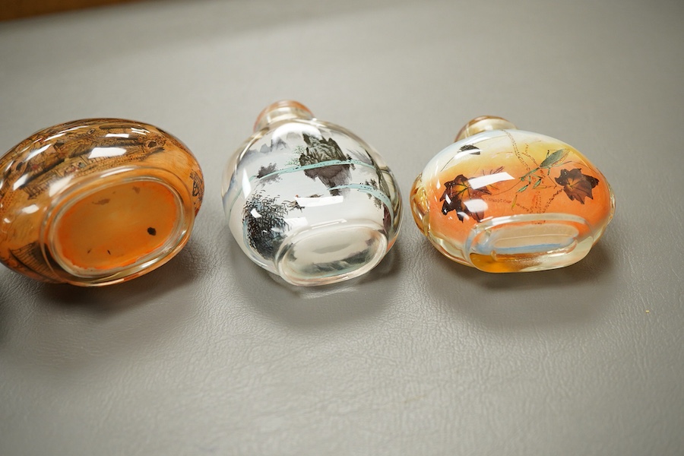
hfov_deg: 43.6
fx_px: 855
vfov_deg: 29.9
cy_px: 228
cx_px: 342
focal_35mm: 45
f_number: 7.1
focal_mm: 30
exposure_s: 1/125
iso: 1250
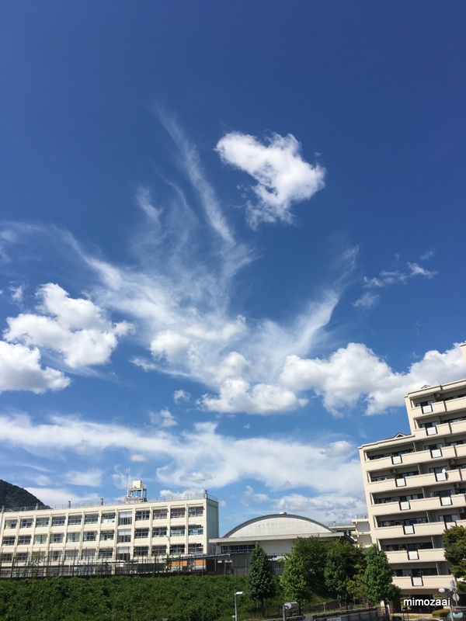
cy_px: 310
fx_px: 521
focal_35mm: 29
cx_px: 233
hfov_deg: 48.2
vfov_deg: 61.7
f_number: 2.2
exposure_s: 1/2564
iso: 25
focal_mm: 4.15
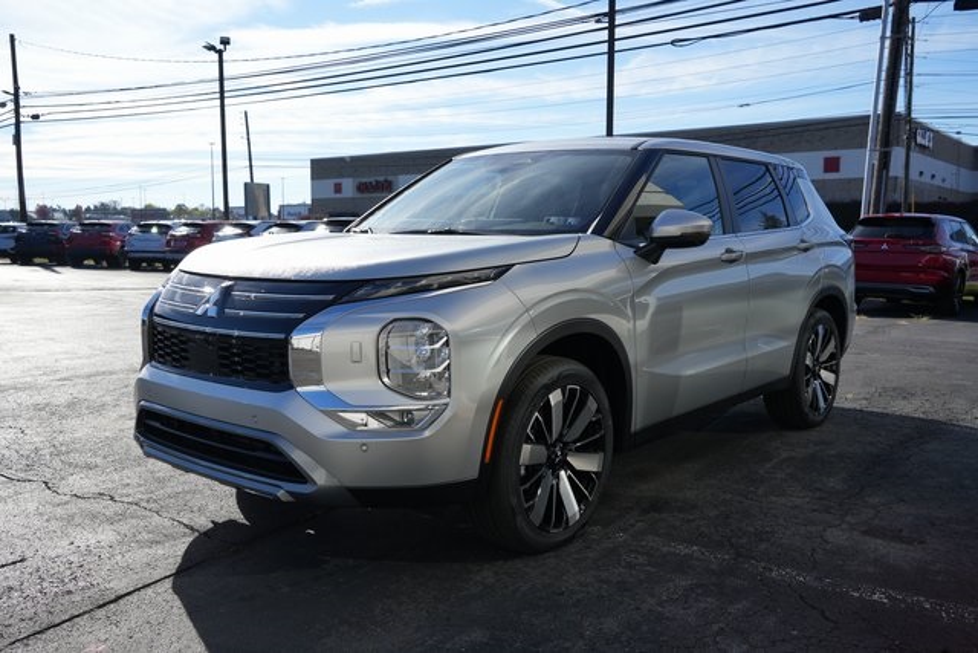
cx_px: 489
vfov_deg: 42.3
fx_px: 842
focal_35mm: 31
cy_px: 326
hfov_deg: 60.3
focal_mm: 31
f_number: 8
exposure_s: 1/200
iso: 100
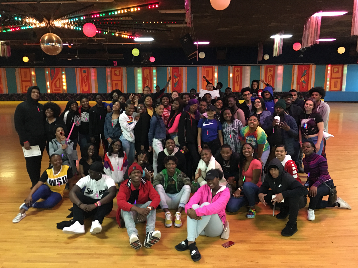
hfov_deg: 61.7
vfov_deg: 48.2
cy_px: 134
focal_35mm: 29
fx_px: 300
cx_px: 179
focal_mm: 4.15
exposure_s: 1/4
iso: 80
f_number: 2.2
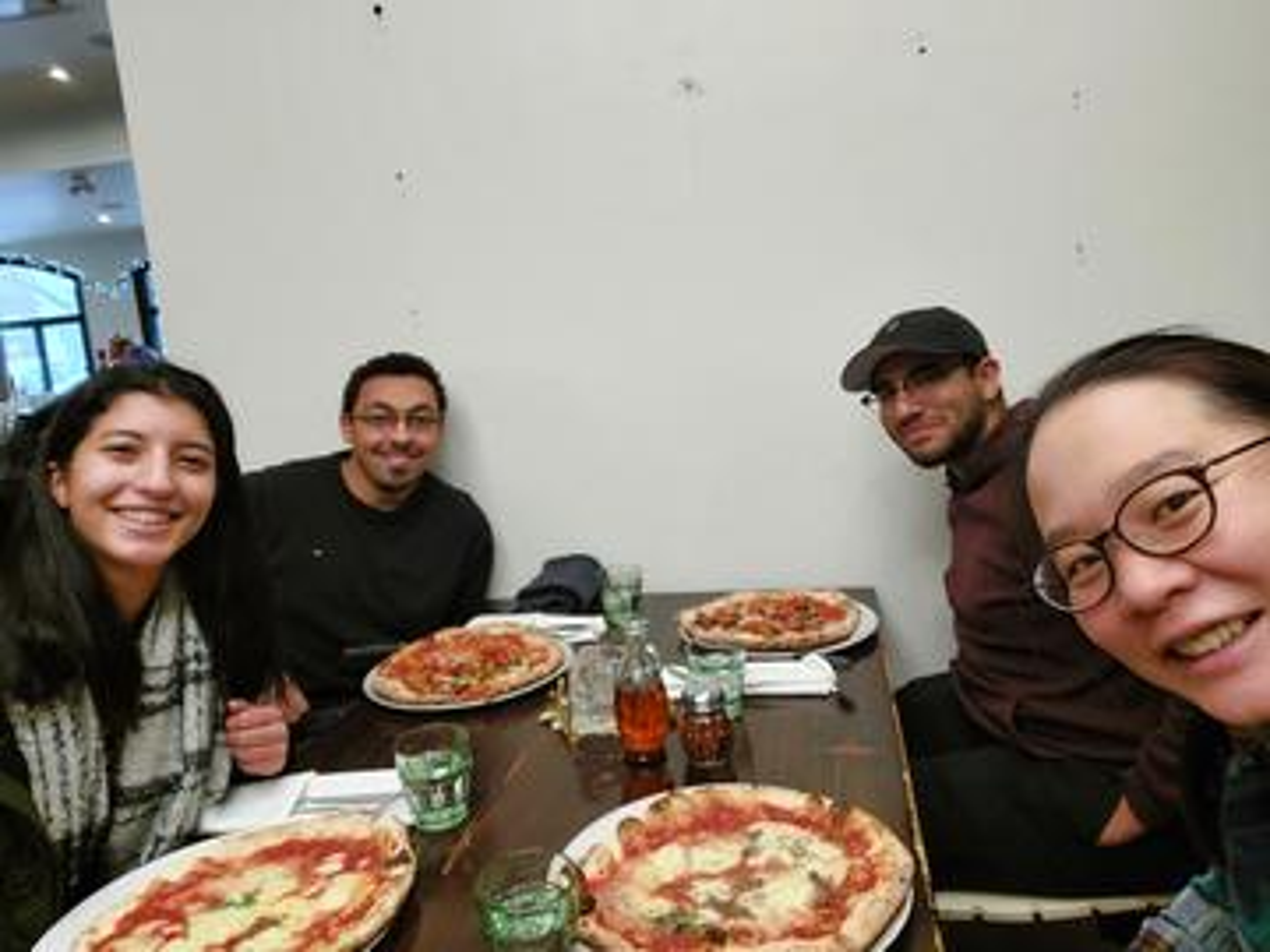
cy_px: 476
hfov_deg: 52.6
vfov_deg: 40.7
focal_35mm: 35
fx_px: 1284
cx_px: 635
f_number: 2.2
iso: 250
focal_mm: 3.72
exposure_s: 1/60
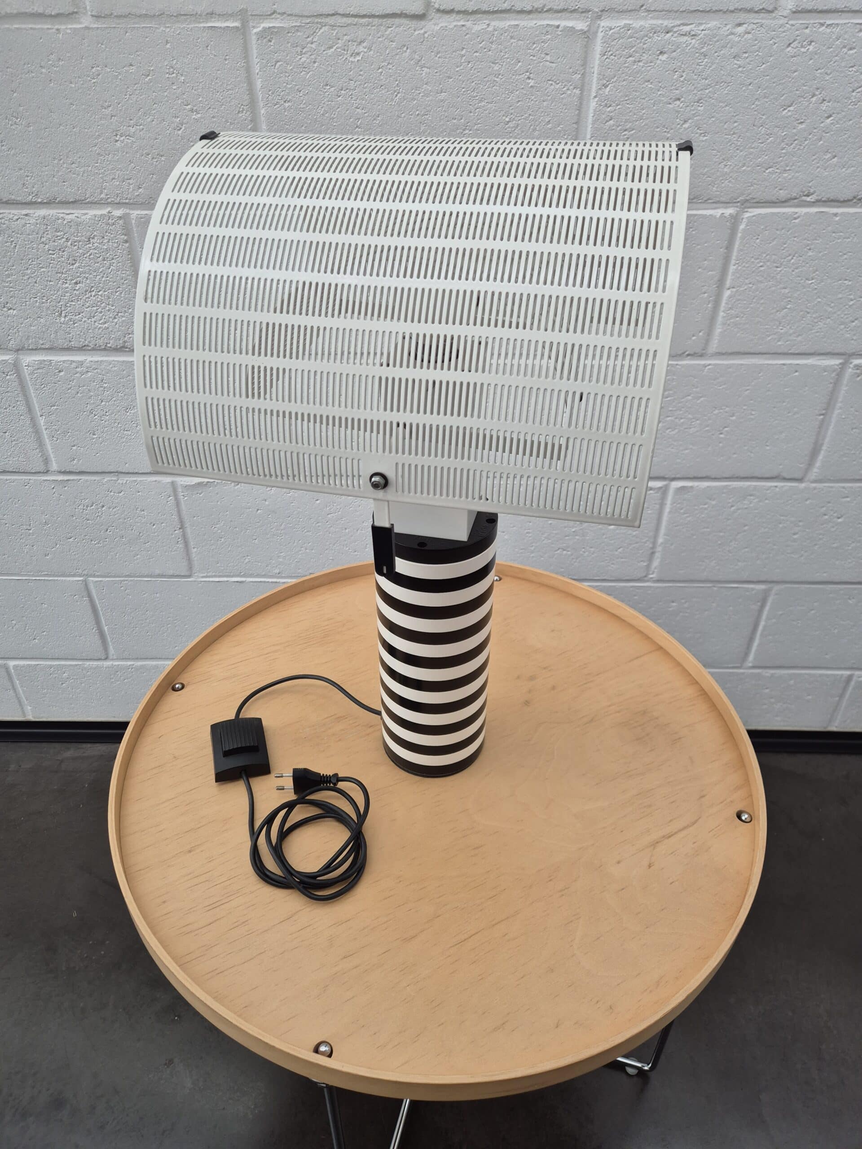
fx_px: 764
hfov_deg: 58.9
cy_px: 574
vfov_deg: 73.9
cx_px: 431
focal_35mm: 23
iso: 80
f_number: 1.8
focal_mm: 5.4
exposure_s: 1/180
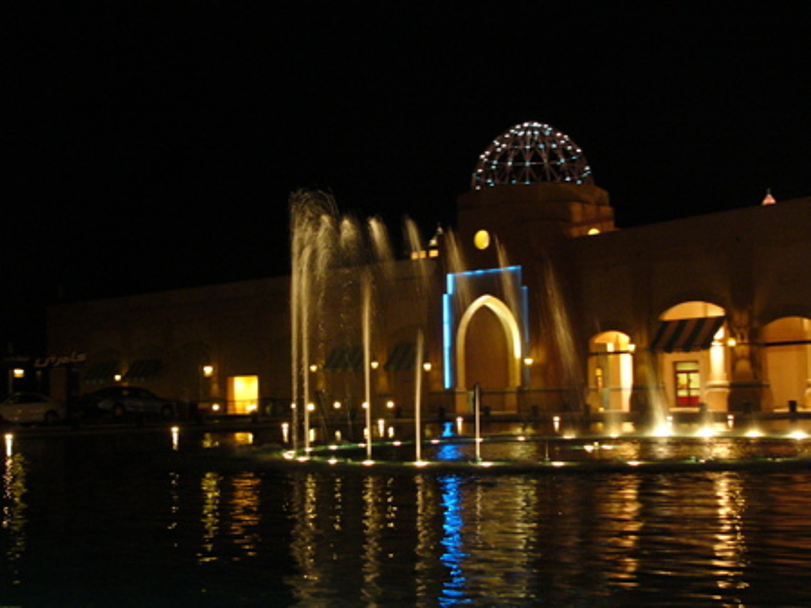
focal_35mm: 56
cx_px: 406
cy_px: 304
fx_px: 1311
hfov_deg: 34.4
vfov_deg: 26.1
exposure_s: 1/4
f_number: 2.8
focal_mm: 9.3
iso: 200
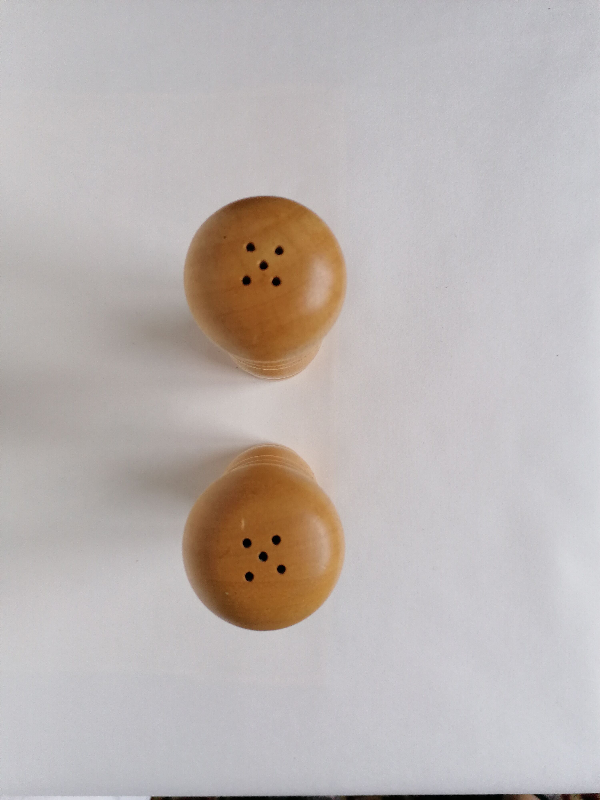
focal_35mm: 27
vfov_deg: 65.3
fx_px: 624
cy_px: 400
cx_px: 300
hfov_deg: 51.4
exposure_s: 1/33.3
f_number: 1.8
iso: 160
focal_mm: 4.75
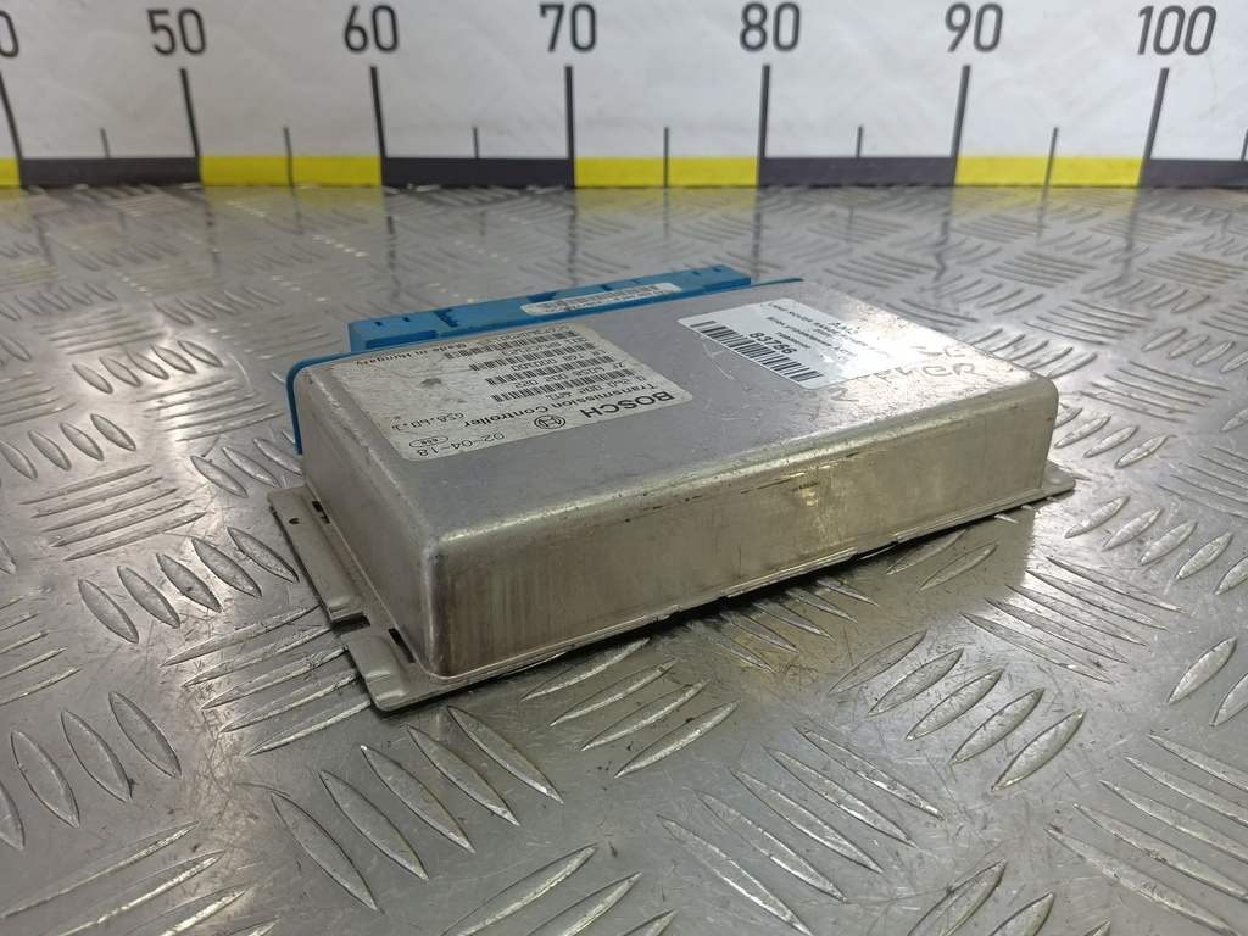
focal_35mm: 23
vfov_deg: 58.9
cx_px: 624
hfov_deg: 73.9
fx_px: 829
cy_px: 468
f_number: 1.6
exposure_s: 1/100
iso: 106
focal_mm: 4.11
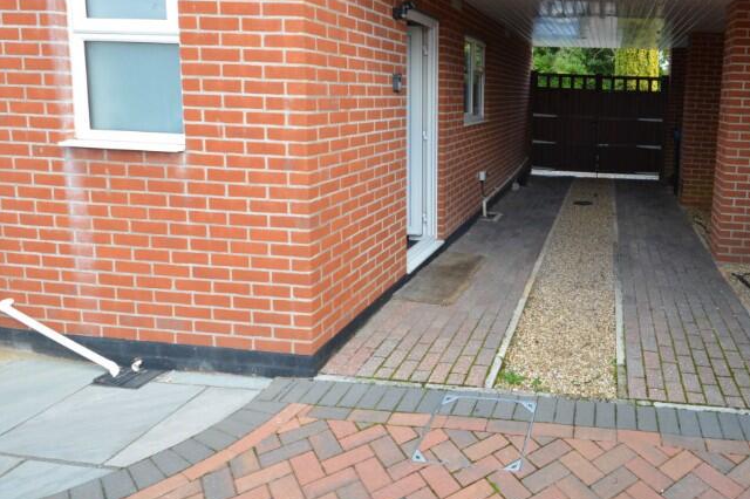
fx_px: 500
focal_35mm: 24
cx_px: 561
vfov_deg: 52.1
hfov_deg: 69.0
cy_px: 165
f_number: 8
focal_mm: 10
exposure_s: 1/125
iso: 400
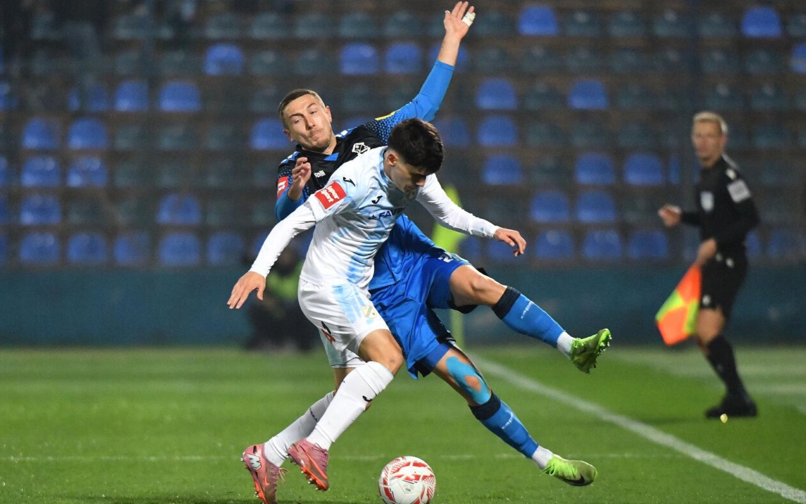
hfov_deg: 5.9
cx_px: 403
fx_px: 7866
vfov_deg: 3.7
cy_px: 262
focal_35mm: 358
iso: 6400
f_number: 4
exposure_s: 1/1600
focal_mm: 350
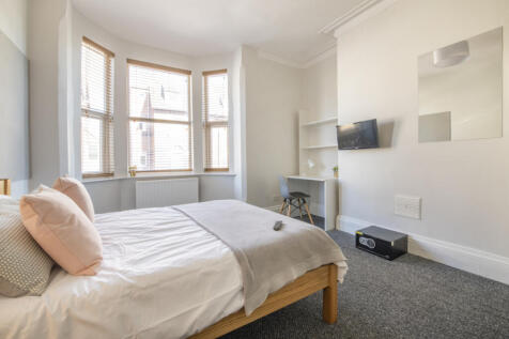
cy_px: 170
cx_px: 254
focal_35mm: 15
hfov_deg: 100.4
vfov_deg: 77.3
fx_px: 212
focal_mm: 15
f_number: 11
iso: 160
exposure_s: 1/5
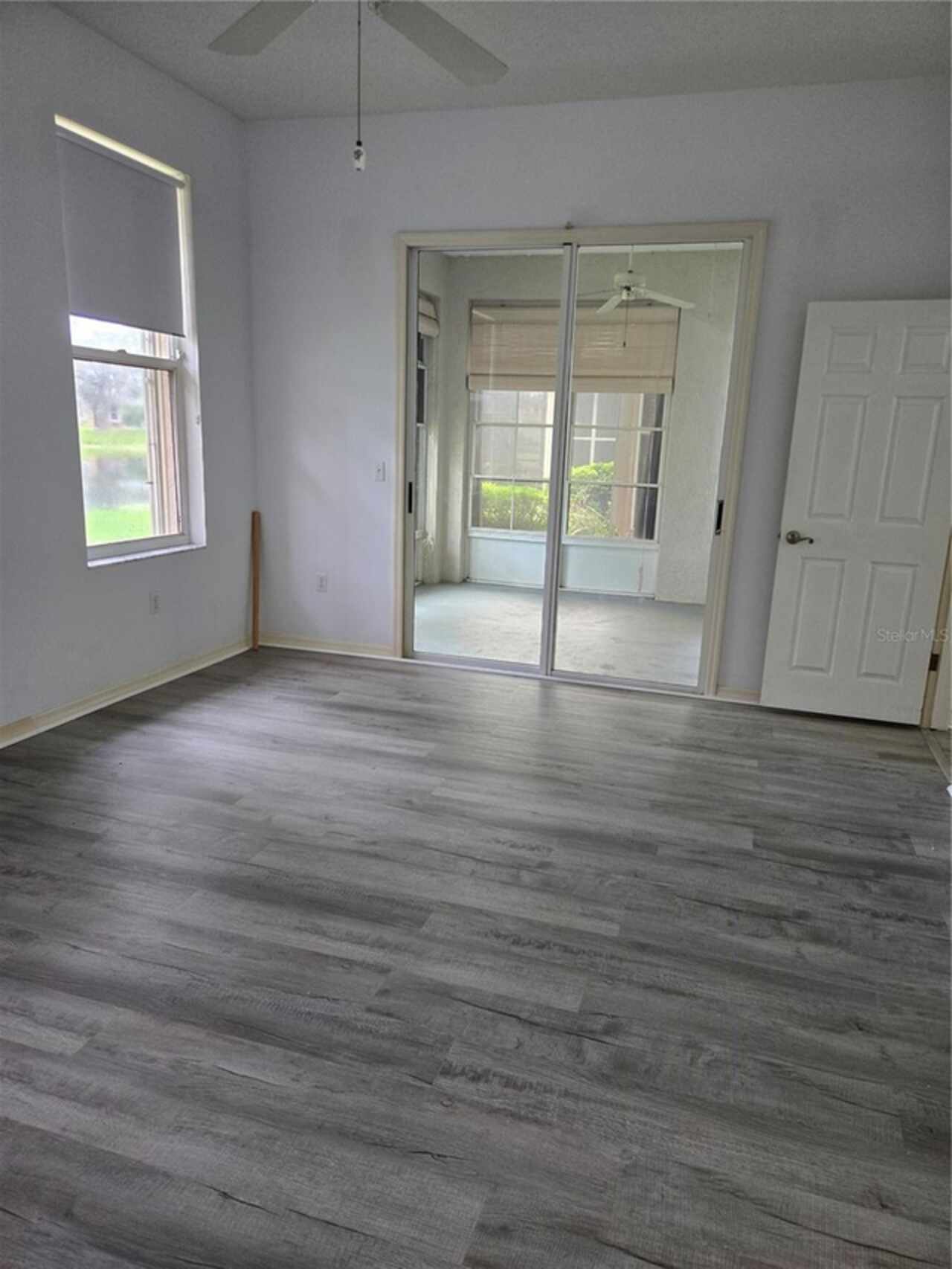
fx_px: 843
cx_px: 476
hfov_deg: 58.9
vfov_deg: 73.9
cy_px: 634
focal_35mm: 23
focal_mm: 5.4
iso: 320
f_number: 1.8
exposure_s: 1/120
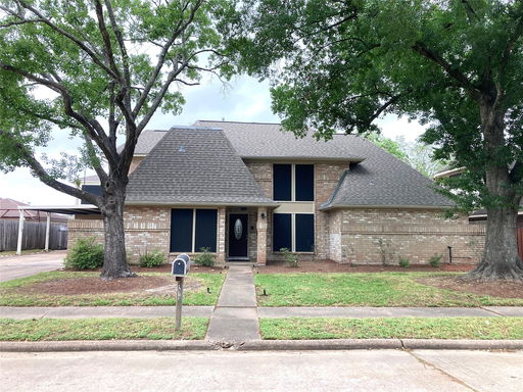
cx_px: 262
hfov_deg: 63.4
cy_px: 196
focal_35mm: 28
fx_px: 423
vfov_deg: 49.7
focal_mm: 3.99
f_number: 1.8
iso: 20
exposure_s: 1/164
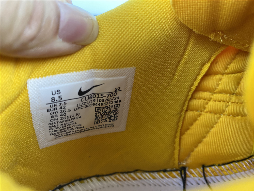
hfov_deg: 67.3
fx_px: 191
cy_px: 96
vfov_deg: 53.1
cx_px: 127
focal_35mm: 26
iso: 200
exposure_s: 1/50
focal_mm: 4.25
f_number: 1.8
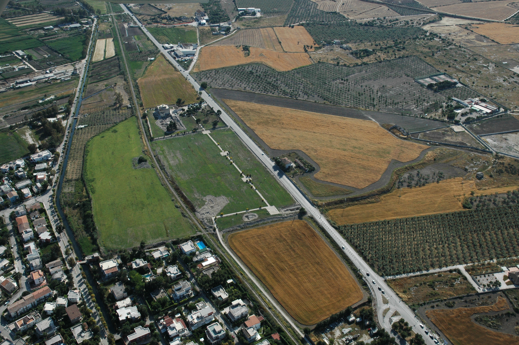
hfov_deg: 53.2
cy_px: 172
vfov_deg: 36.8
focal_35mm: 36
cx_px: 260
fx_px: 519
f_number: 11
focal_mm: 24
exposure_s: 1/500
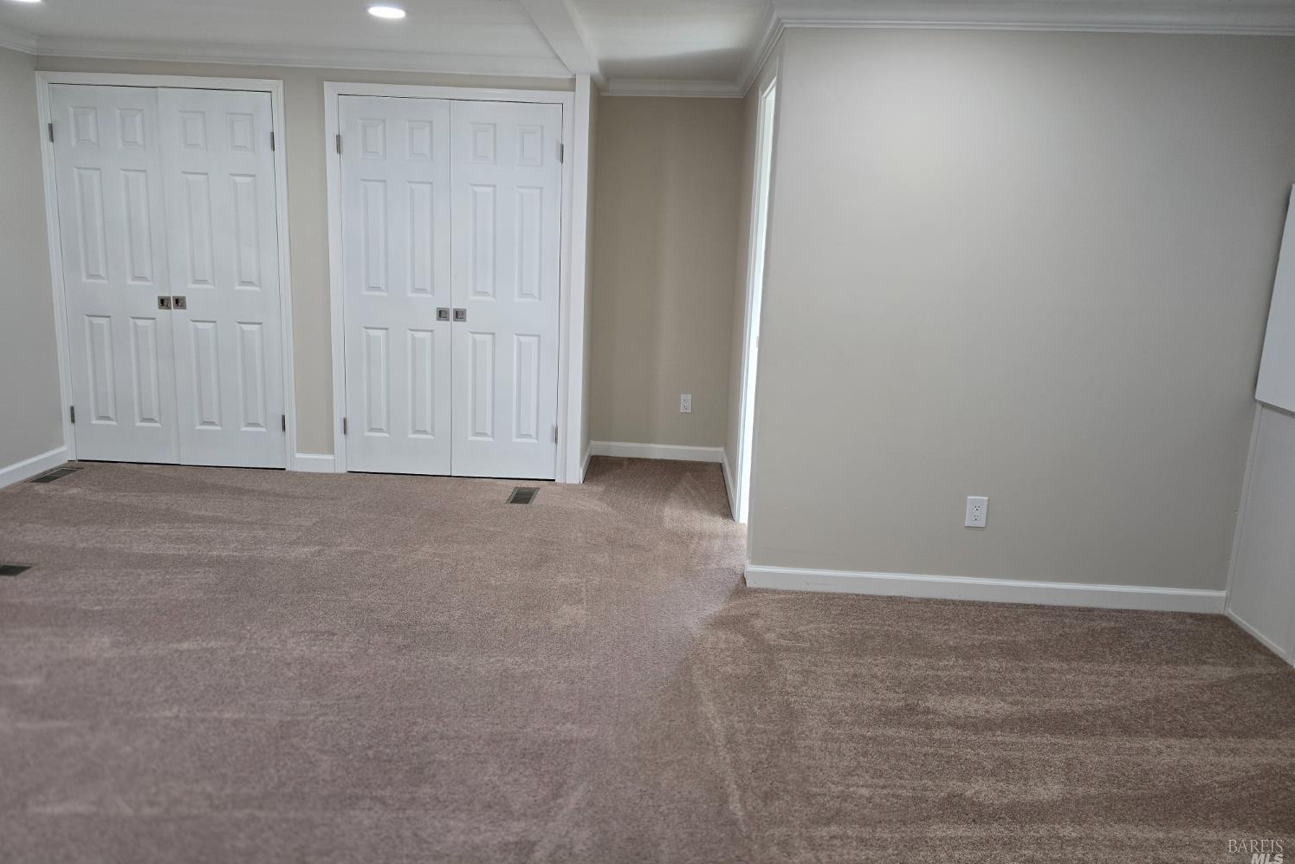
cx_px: 649
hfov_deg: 73.7
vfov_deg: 53.1
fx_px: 863
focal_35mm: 24
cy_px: 390
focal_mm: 6.3
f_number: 1.7
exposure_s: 1/120
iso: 200
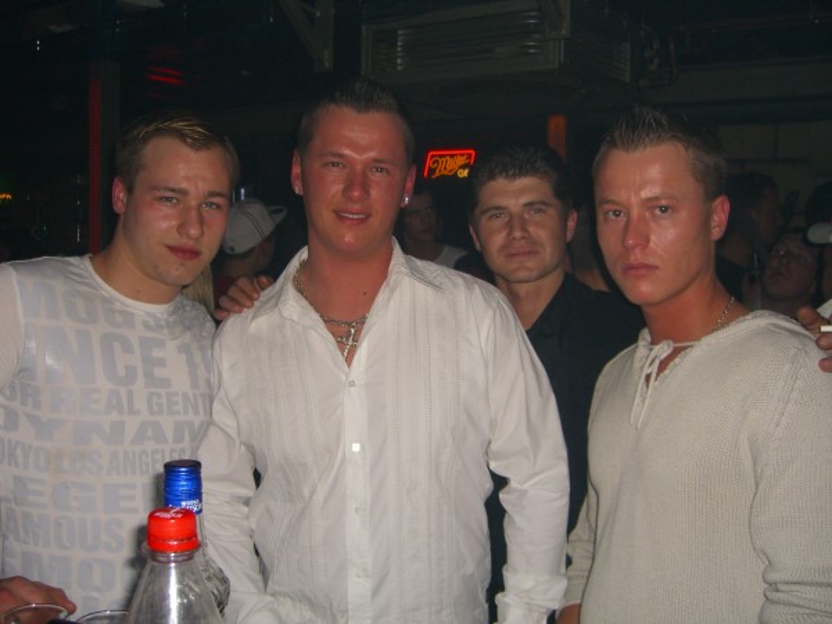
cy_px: 312
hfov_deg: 49.0
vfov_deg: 37.7
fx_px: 913
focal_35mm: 38
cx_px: 416
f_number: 2.8
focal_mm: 7.9
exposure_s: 1/60
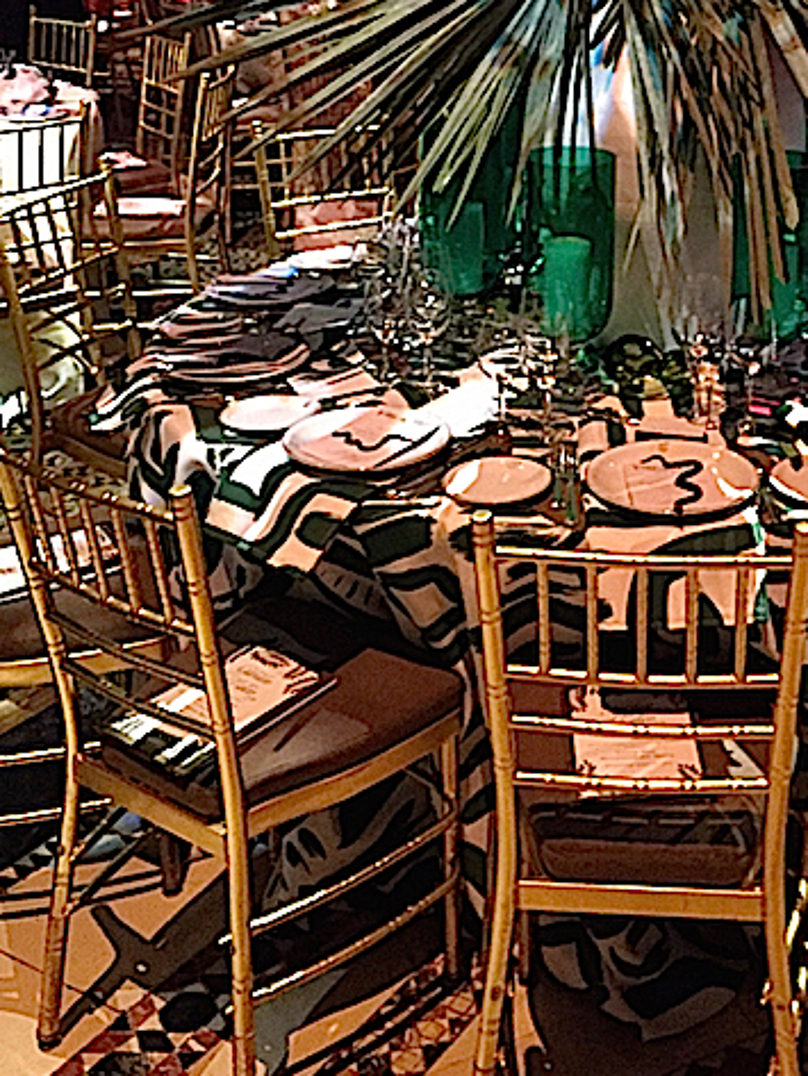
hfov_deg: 29.0
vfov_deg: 37.5
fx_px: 1524
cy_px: 218
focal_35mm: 49
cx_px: 649
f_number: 2.2
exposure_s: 1/15
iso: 320
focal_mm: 4.15
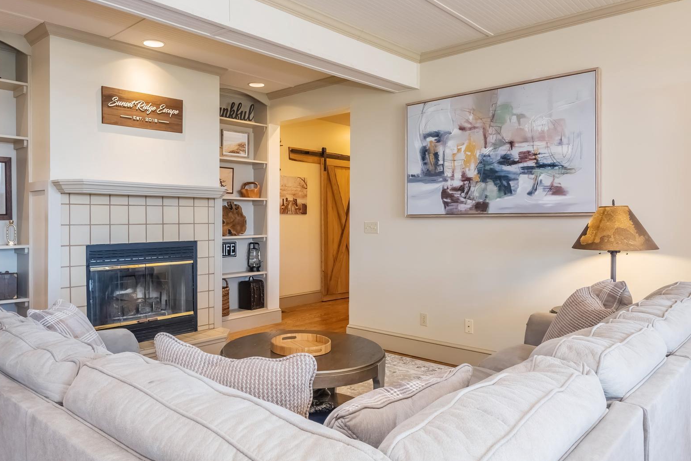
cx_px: 300
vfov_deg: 51.3
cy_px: 230
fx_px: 480
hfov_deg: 71.2
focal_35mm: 25
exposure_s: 1/20
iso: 640
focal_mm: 13
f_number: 5.6
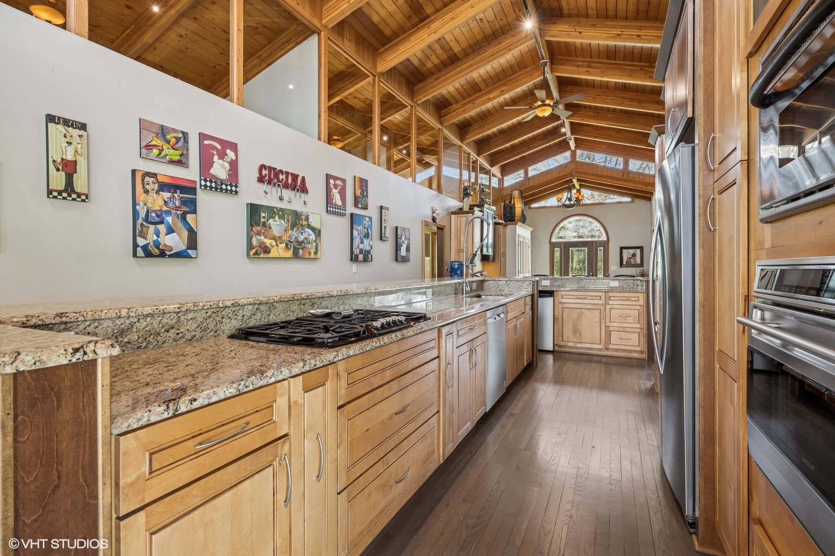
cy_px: 278
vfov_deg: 70.4
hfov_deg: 93.3
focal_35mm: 17
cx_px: 418
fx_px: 394
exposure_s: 1/8
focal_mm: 17
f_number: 9.5
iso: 200
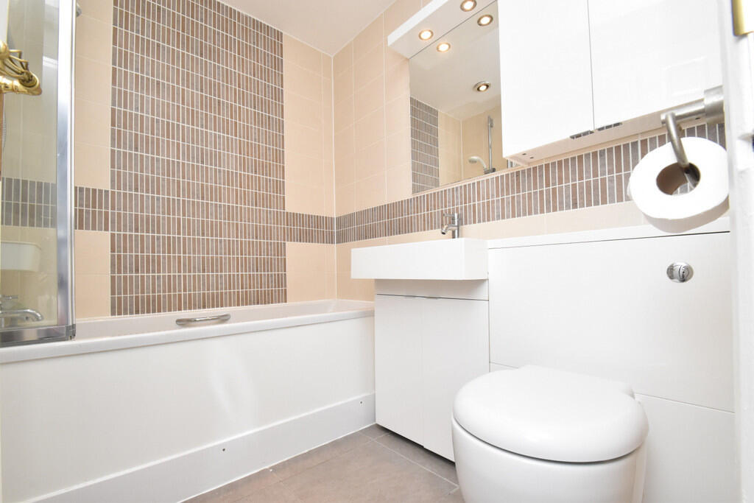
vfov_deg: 77.3
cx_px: 377
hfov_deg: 100.4
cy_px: 252
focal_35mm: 15
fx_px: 314
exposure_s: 1/60
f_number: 10
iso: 1600
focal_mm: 10
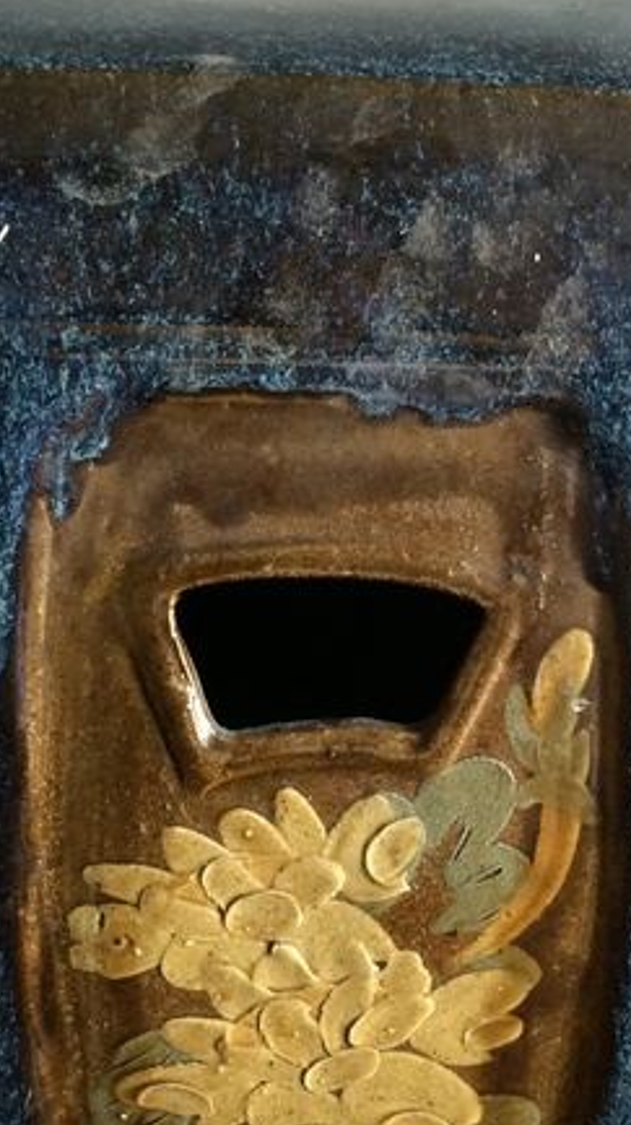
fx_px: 2026
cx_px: 421
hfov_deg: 17.7
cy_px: 703
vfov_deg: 30.9
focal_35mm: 68
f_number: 2.2
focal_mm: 4.12
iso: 80
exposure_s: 1/30
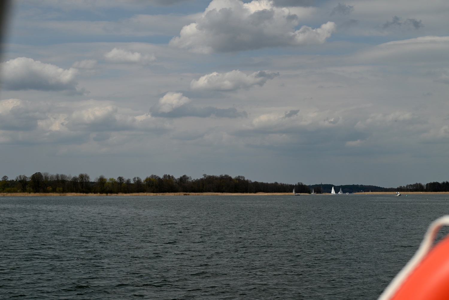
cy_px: 150
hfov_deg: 28.8
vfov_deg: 19.5
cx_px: 224
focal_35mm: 70
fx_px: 873
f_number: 7.1
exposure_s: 1/800
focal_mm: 70
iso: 100
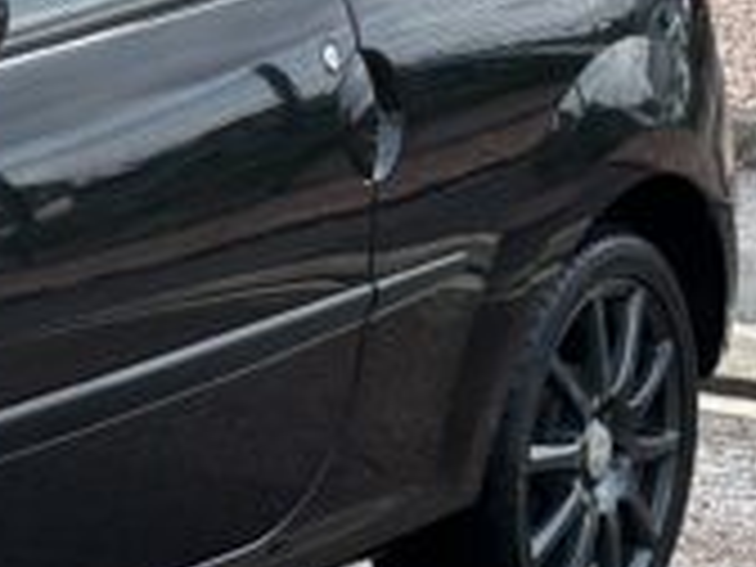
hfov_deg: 8.3
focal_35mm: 228
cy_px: 328
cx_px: -644
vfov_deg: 6.5
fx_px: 4979
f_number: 1.78
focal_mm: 6.86
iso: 80
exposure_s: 1/1565
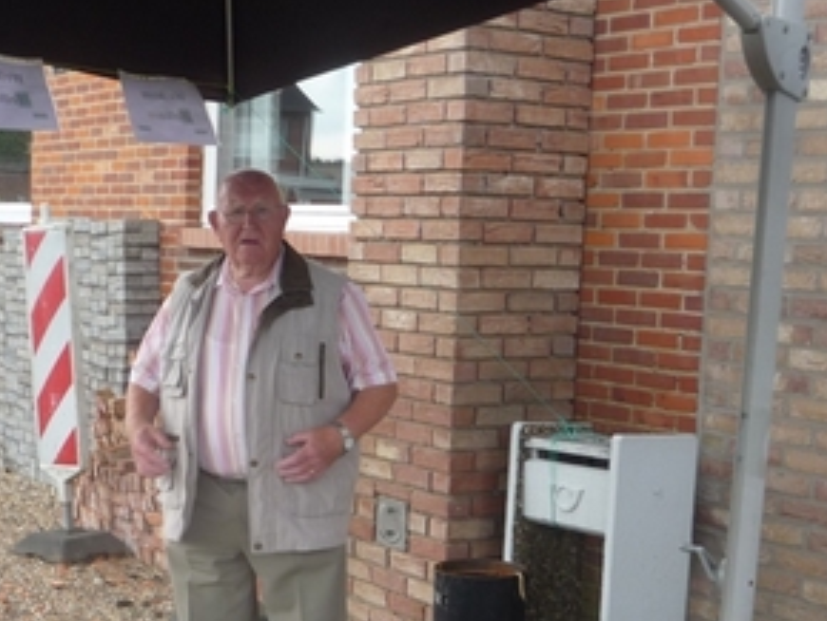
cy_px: 442
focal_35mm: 62
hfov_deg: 31.0
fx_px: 1482
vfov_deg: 23.5
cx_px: 308
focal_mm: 5.2
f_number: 4
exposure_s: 1/125
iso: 100
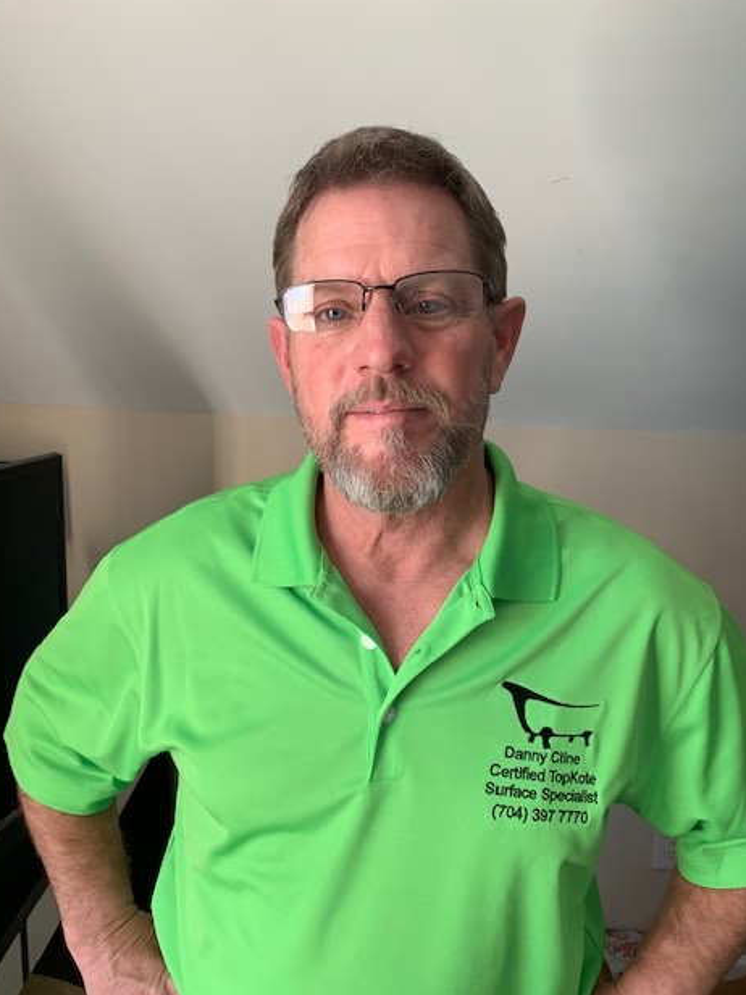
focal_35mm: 27
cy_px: 481
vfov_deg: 65.3
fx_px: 776
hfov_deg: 51.4
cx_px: 367
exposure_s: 1/60
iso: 100
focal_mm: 4.25
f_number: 1.8
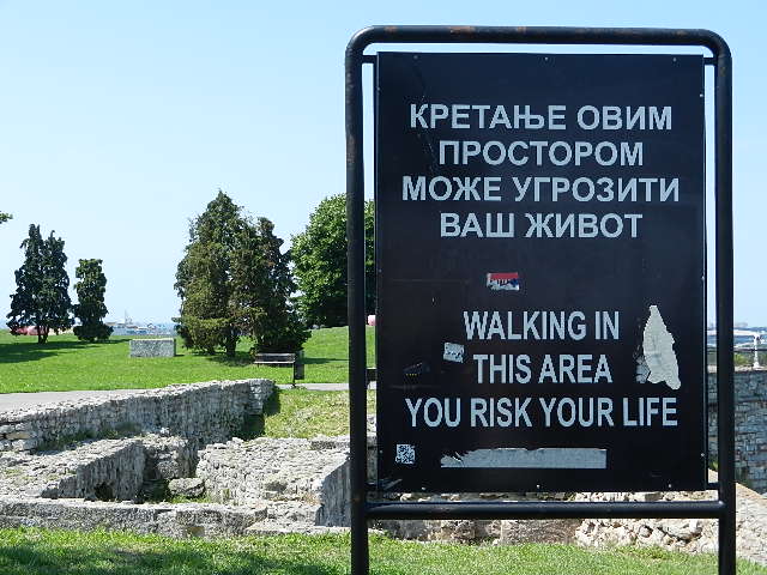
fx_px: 1329
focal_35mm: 60
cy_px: 288
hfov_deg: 32.2
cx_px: 384
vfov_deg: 24.4
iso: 160
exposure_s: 1/640
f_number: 4.5
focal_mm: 10.9
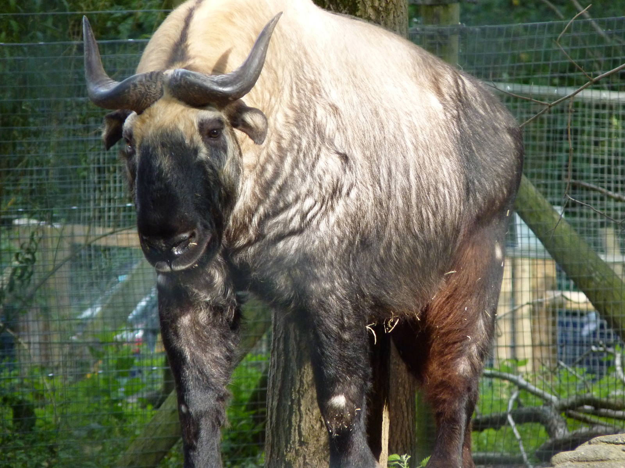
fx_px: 8775
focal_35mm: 486
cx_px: 312
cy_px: 234
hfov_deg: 4.1
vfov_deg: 3.1
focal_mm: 86.4
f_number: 4.4
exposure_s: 1/100
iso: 400
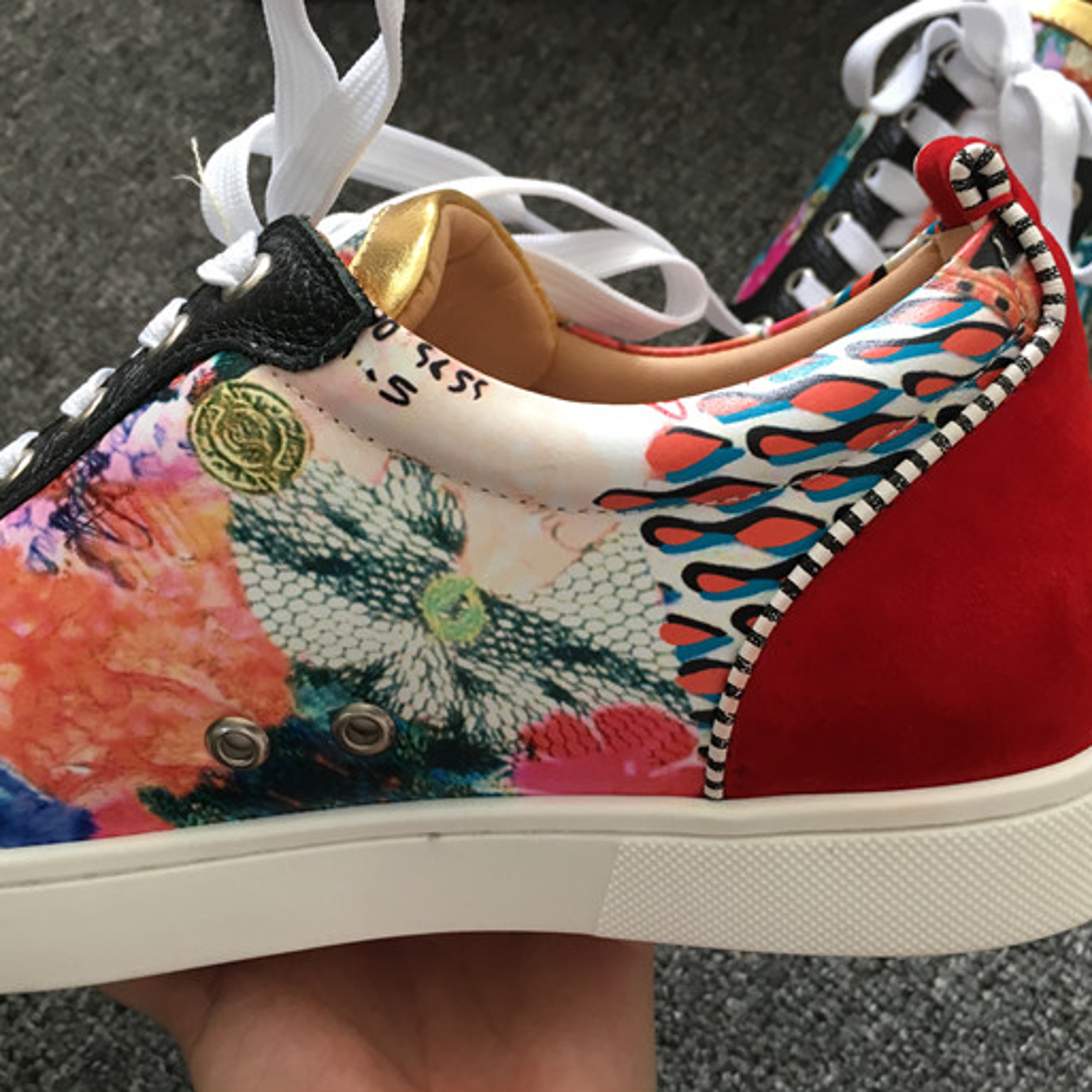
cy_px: 535
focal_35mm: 35
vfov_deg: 47.2
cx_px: 588
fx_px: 1249
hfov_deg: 47.2
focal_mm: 4.15
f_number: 2.2
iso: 100
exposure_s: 1/33
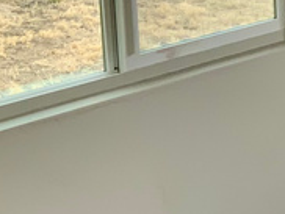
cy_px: -39
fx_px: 1344
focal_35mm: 163
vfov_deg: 9.0
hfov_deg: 10.4
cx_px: 689
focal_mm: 3
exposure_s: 1/194
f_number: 1.8
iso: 16
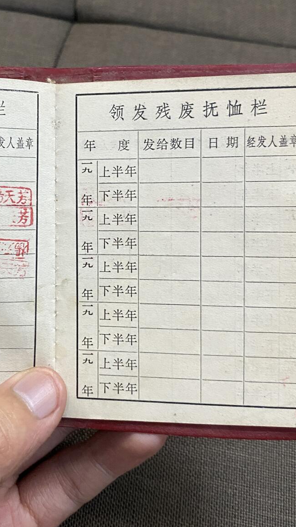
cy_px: 225
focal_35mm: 44
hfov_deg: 26.5
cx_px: 53
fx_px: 614
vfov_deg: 46.3
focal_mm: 4.25
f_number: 1.8
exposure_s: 1/50
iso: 400
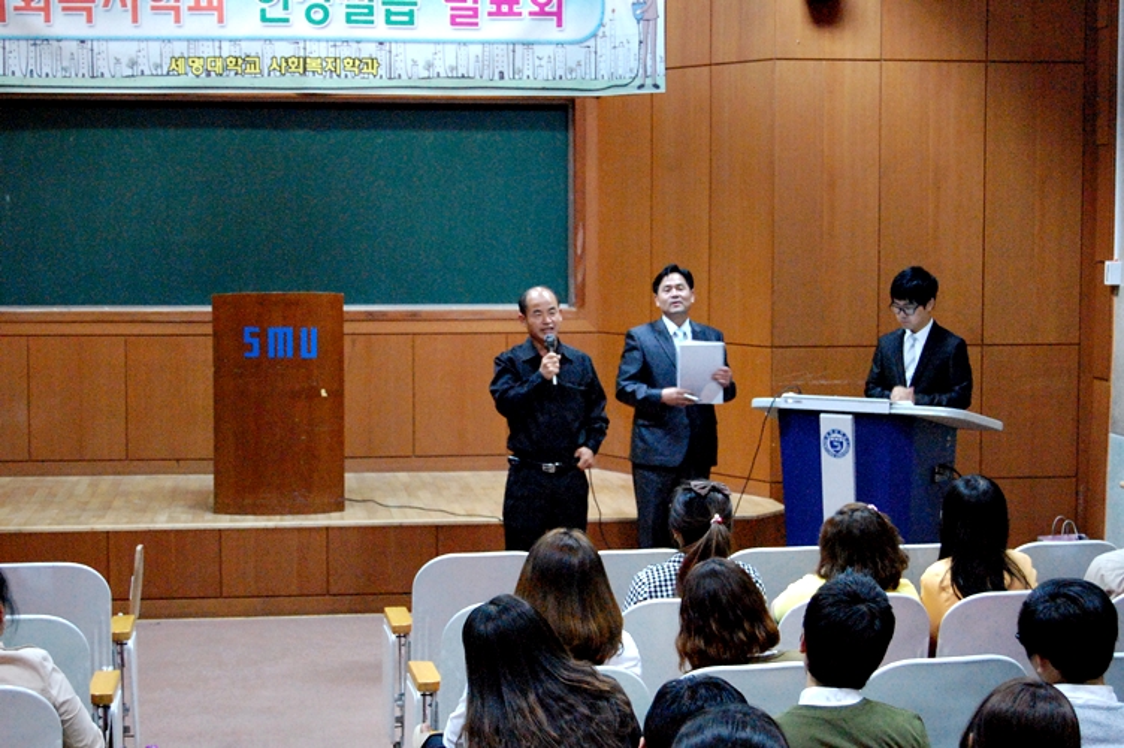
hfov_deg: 29.3
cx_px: 562
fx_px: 2152
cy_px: 374
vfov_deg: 19.7
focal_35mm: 69
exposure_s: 1/20
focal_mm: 46
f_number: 5.3
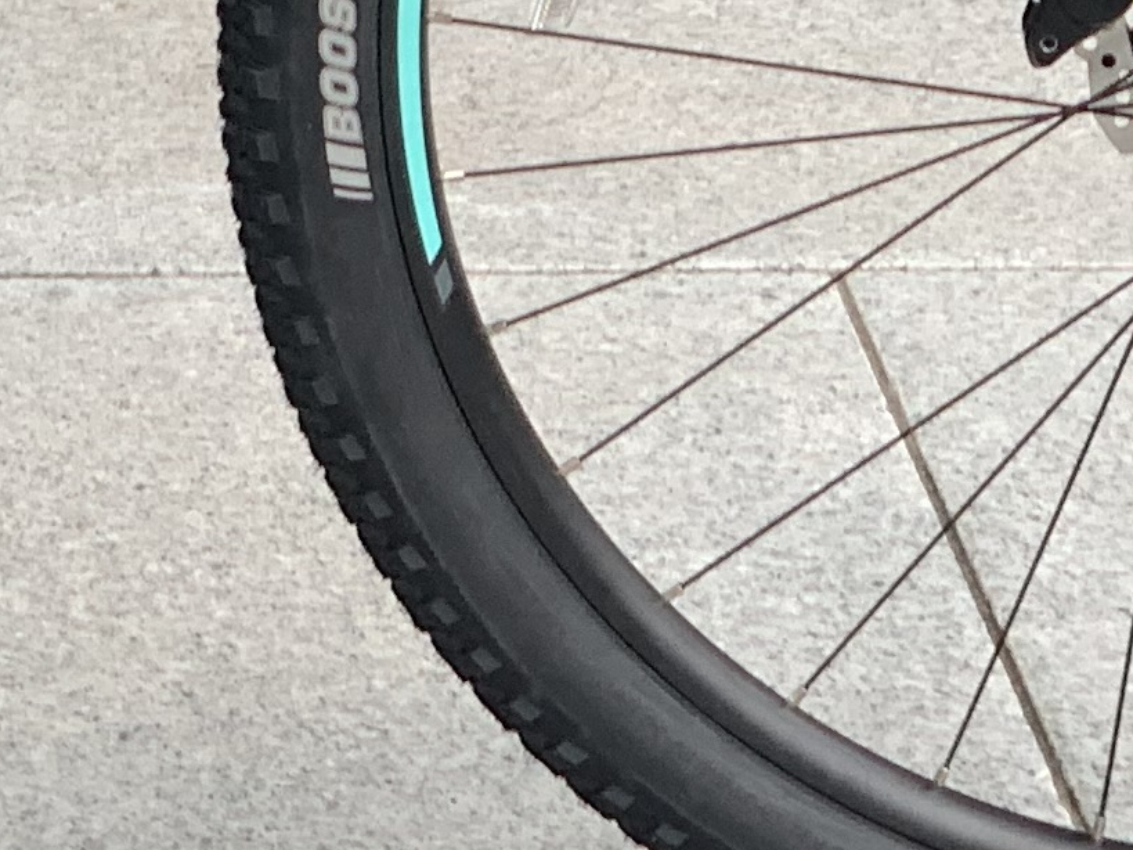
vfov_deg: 5.8
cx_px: -374
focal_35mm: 256
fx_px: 8378
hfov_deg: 7.6
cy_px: -349
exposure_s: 1/122
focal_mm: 6
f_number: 2.4
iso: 40
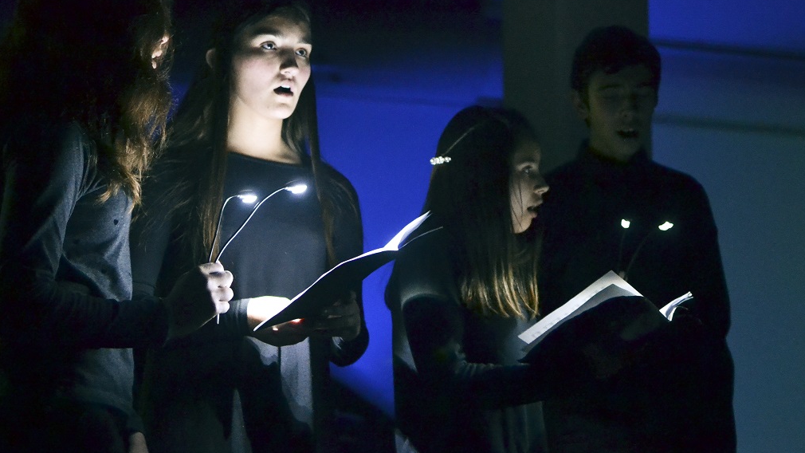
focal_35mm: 70
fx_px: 1487
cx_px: 355
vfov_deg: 17.3
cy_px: 277
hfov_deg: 30.3
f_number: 1.8
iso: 3200
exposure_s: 1/30
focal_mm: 35
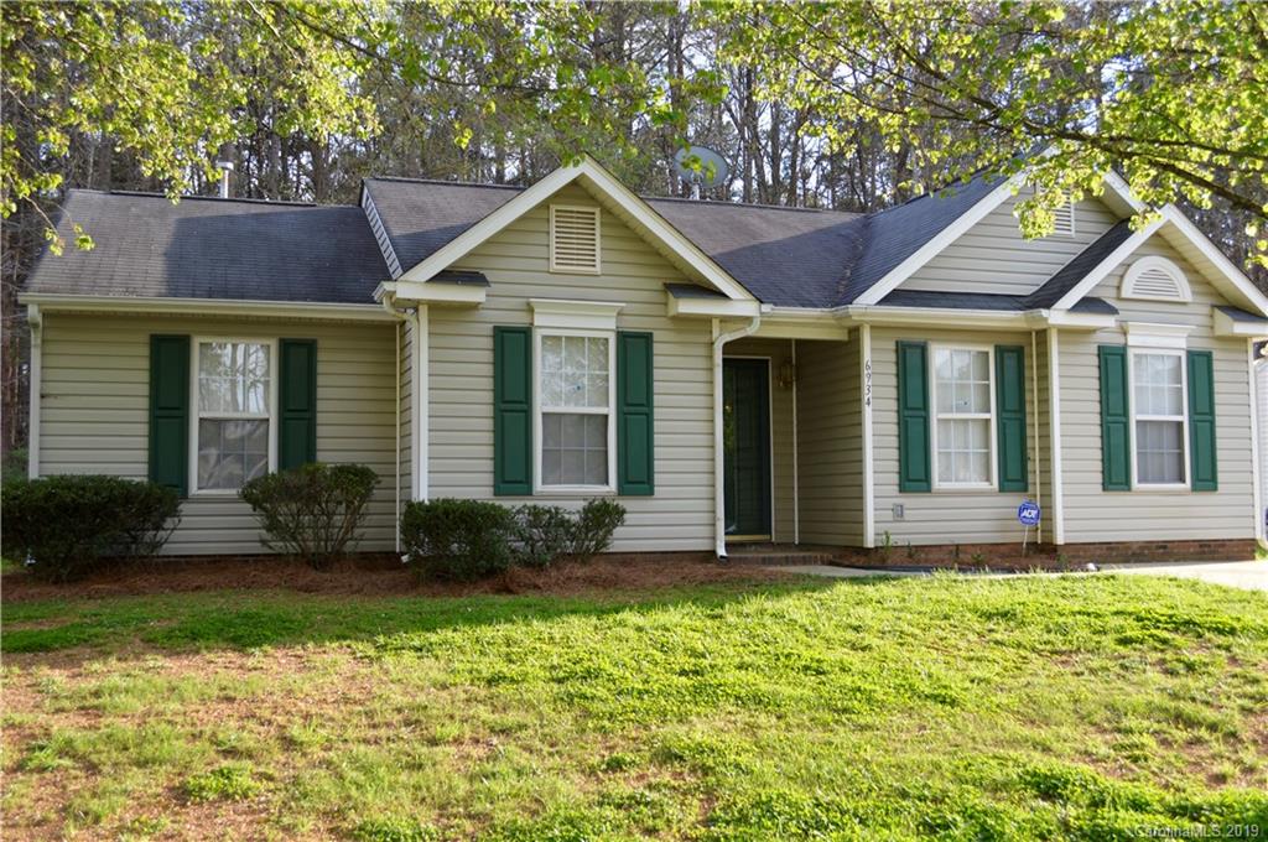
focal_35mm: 36
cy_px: 421
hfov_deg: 53.2
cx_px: 634
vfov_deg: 36.8
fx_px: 1266
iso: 160
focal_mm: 24
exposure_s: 1/125
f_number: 5.6
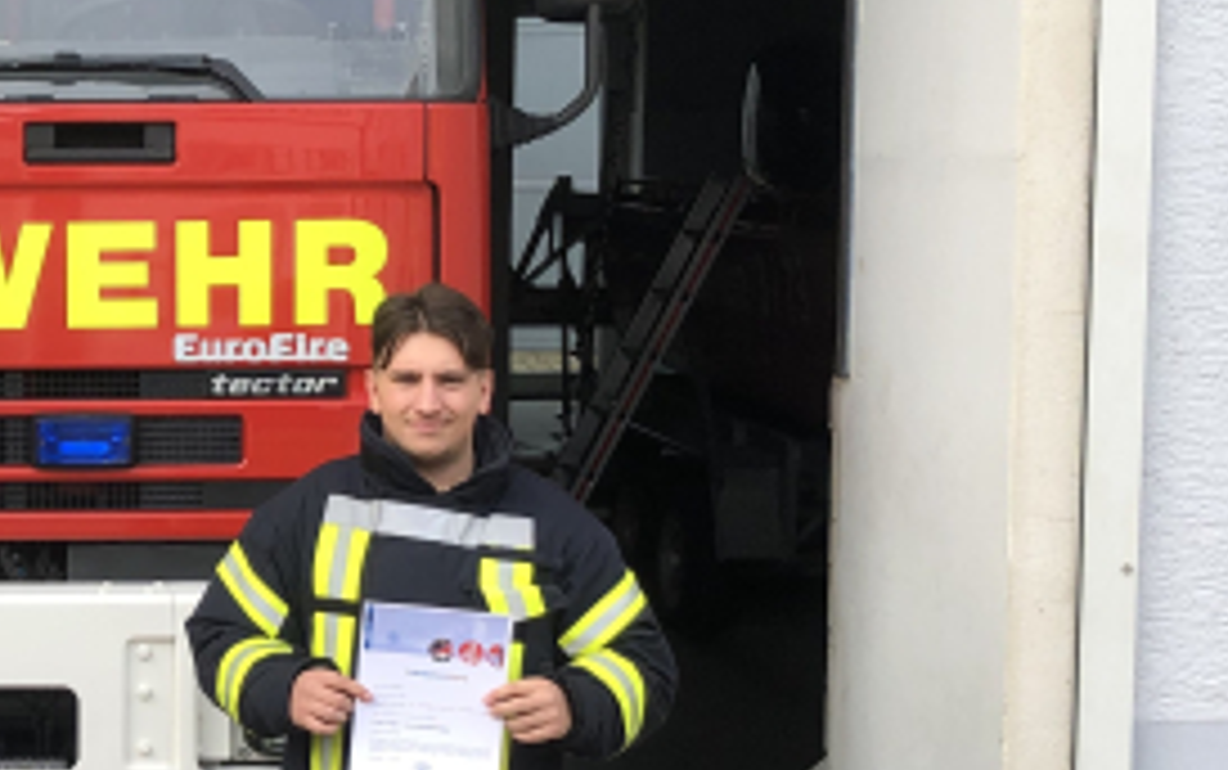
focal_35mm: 87
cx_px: -18
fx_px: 2913
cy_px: 482
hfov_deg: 22.8
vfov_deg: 15.0
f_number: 1.8
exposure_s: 1/273
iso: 20
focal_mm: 3.99
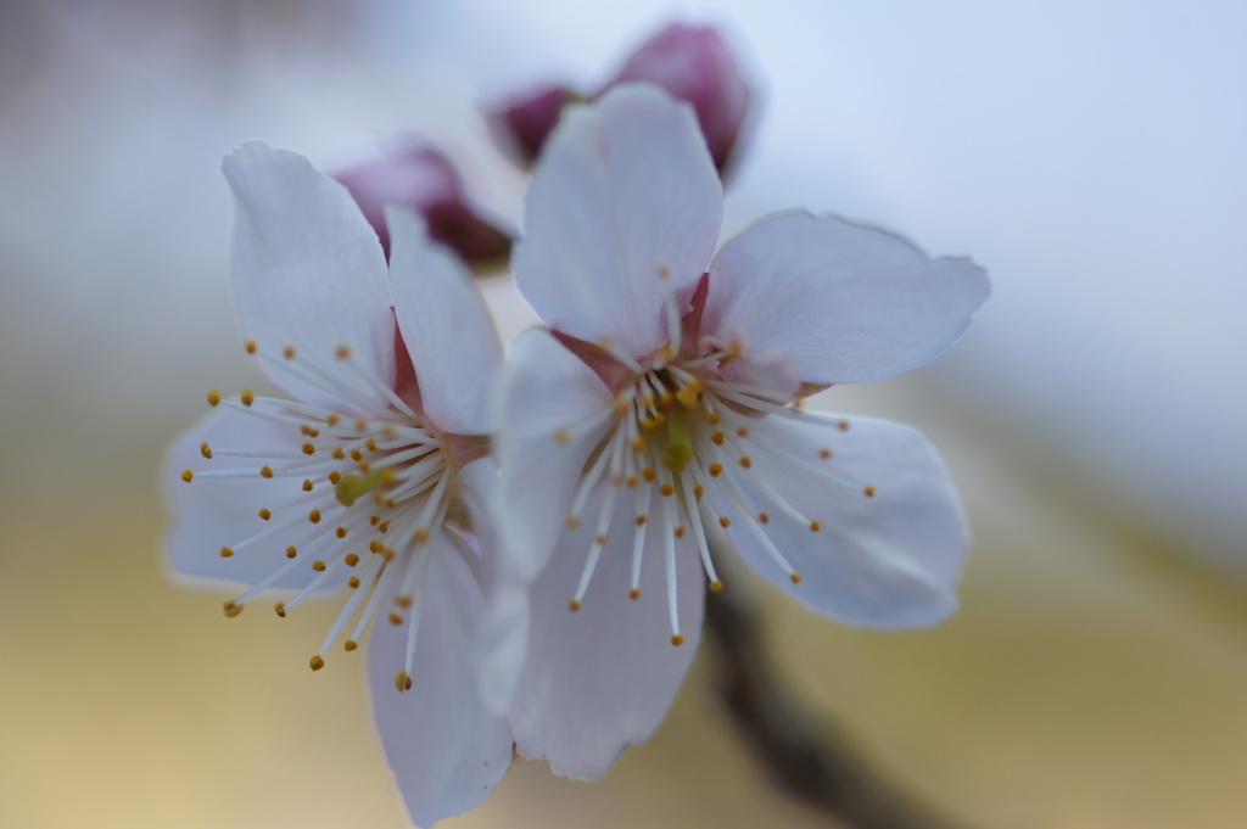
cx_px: 624
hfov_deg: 13.1
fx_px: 5451
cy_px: 414
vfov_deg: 8.7
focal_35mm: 158
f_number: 2.8
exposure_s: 1/800
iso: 200
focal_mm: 105
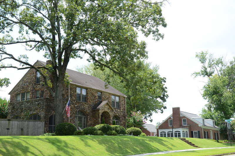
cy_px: 78
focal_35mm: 45
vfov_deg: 29.7
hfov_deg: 43.7
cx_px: 118
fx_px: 293
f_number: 8
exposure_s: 1/250
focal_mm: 30
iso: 250
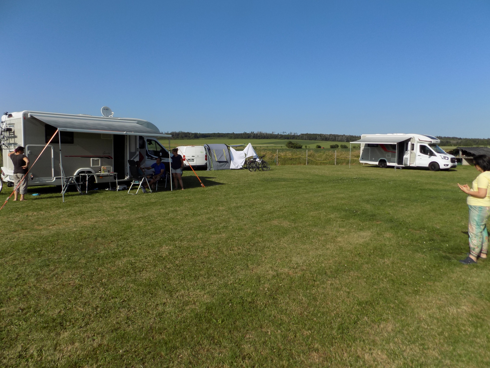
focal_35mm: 24
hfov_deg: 71.6
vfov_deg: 56.8
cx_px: 236
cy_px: 178
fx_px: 340
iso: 80
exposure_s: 1/1250
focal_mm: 4
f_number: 3.1
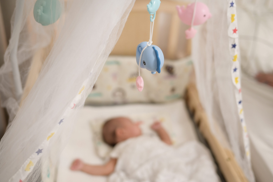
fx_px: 311
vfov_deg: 32.6
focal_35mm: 41
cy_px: 92
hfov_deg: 47.4
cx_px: 134
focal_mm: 40
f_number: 2.5
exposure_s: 1/200
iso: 500
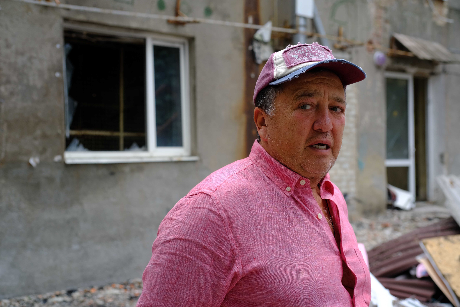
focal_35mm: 53
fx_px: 677
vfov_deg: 25.5
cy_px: 154
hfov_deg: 37.5
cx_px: 230
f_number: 4
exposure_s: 1/250
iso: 250
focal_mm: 35
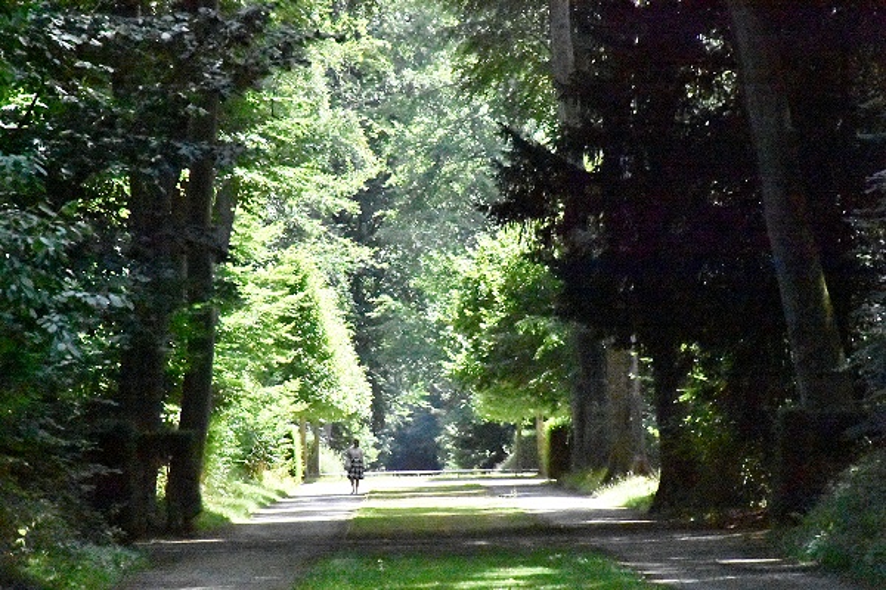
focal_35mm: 210
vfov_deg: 6.5
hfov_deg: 9.8
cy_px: 295
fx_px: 5168
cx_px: 443
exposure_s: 1/6400
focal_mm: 140
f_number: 11
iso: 20000
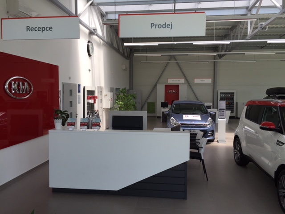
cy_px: 107
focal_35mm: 29
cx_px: 142
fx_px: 239
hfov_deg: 61.7
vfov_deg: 48.2
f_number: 2.2
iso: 32
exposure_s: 1/549
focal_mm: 4.15
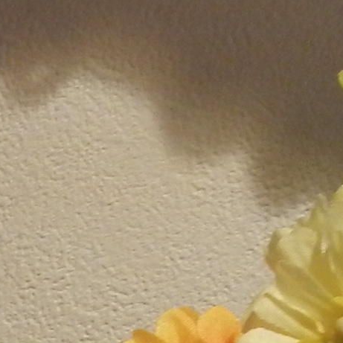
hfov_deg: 12.0
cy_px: 76
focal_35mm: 144
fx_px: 1614
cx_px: 325
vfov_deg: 12.1
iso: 400
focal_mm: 4
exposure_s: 1/25
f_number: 3.4
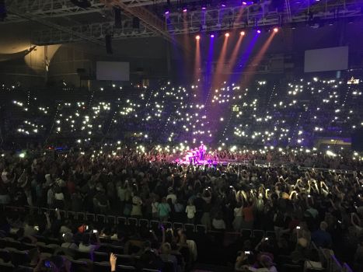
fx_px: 304
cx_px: 182
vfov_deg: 48.2
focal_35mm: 29
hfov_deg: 61.7
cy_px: 136
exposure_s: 1/17
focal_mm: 4.15
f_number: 2.2
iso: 1000
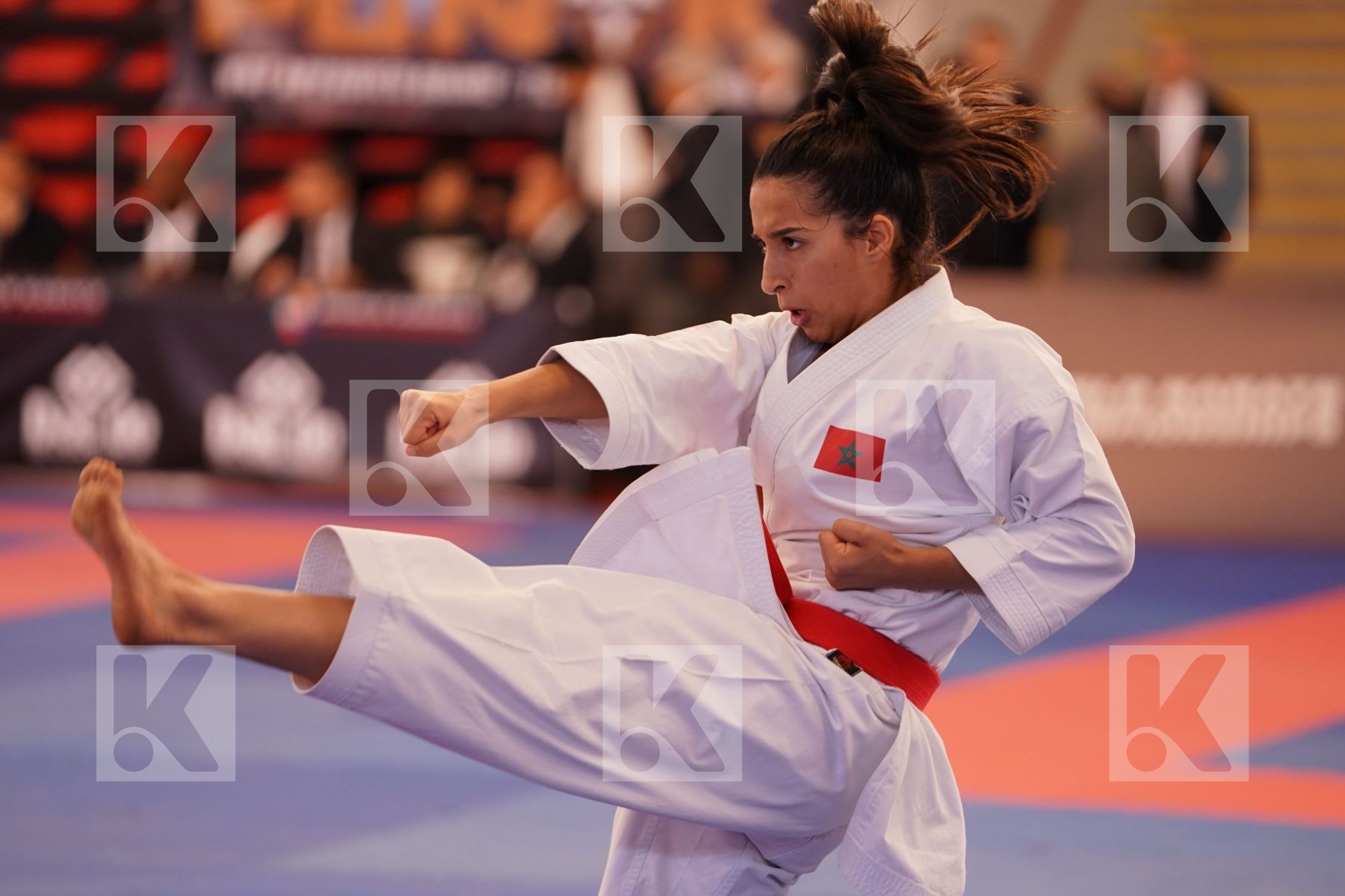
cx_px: 672
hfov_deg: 10.3
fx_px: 7472
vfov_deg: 6.9
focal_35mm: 200
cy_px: 448
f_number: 2.8
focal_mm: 200
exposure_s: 1/500
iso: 1250
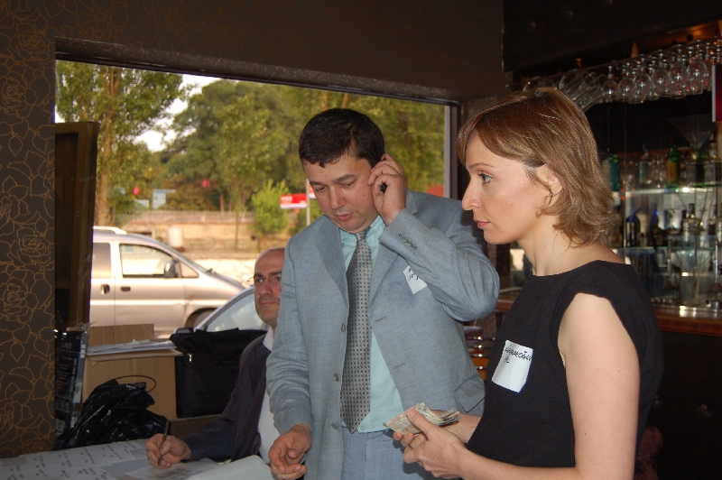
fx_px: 842
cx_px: 361
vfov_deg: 31.8
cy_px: 240
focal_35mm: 42
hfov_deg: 46.4
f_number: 4.2
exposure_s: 1/60
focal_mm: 28
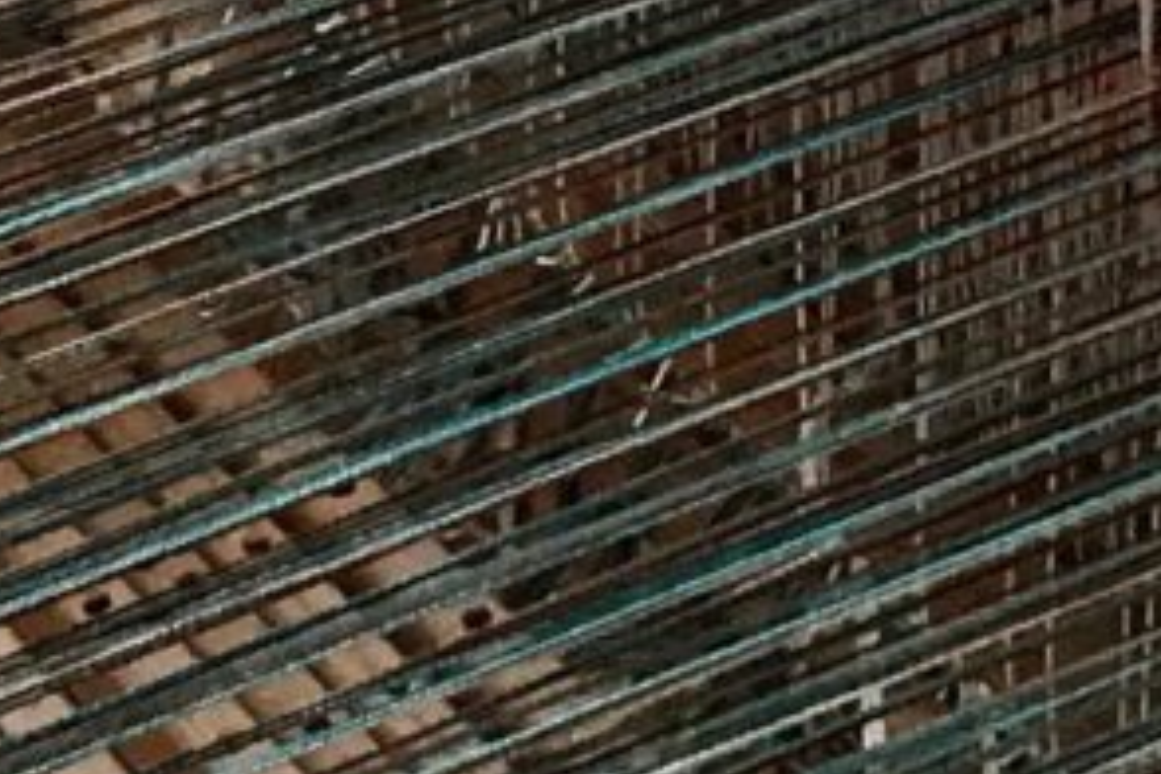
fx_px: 6546
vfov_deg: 6.5
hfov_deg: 10.1
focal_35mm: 203
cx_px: 379
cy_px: -861
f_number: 1.8
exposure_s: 1/30
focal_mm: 3.99
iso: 40
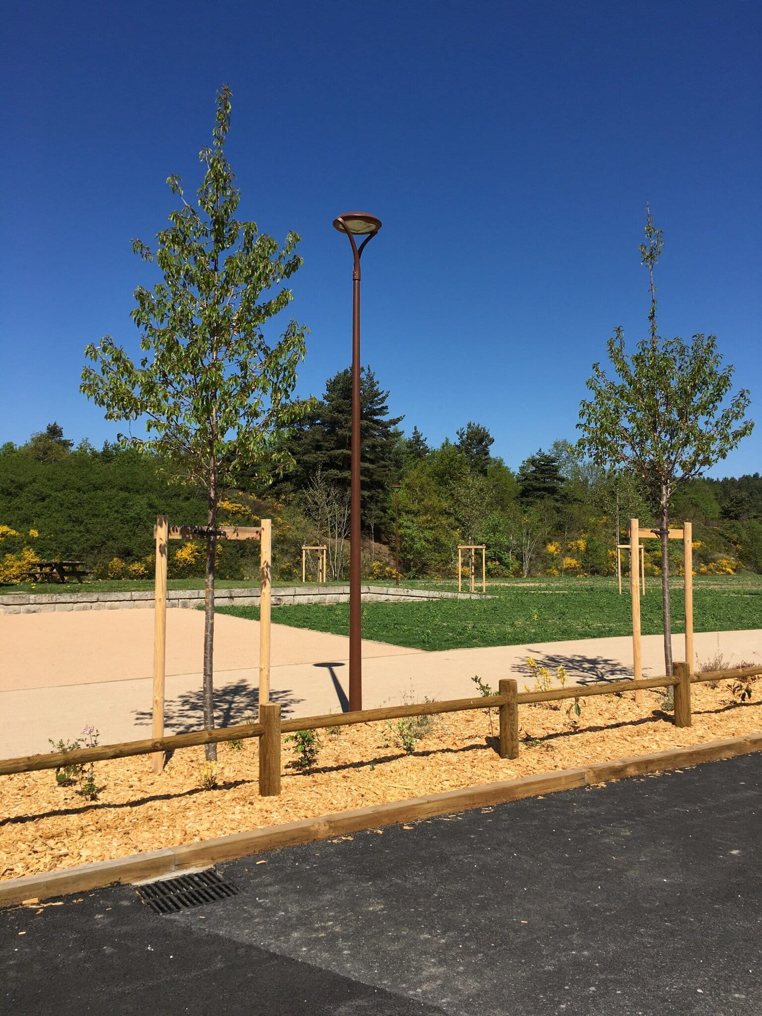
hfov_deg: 48.2
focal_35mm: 29
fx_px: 851
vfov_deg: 61.7
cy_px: 508
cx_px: 381
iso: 25
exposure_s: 1/2849
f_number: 2.2
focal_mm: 4.15
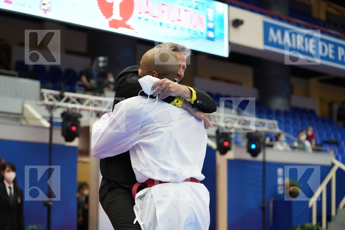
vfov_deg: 19.5
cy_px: 115
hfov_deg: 28.8
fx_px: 671
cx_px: 172
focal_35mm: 70
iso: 4000
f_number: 3.2
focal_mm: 70
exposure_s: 1/1000
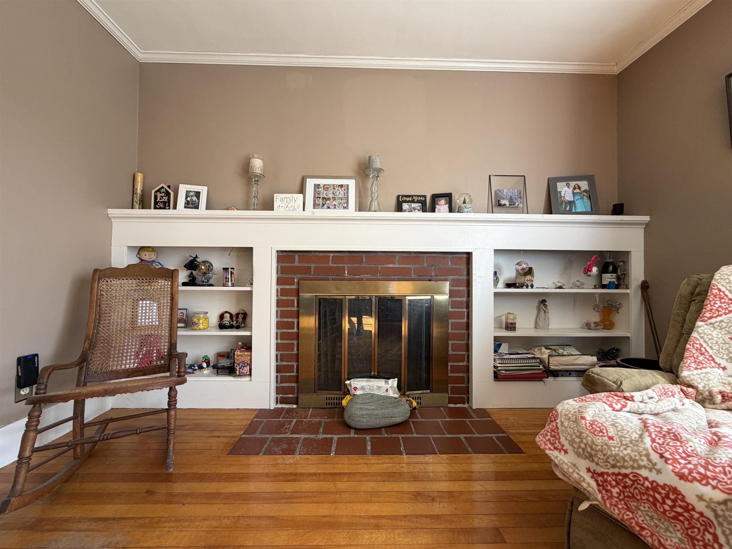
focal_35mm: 14
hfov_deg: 102.1
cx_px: 366
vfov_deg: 85.7
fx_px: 296
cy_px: 274
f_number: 2.2
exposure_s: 1/121
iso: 125
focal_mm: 2.22
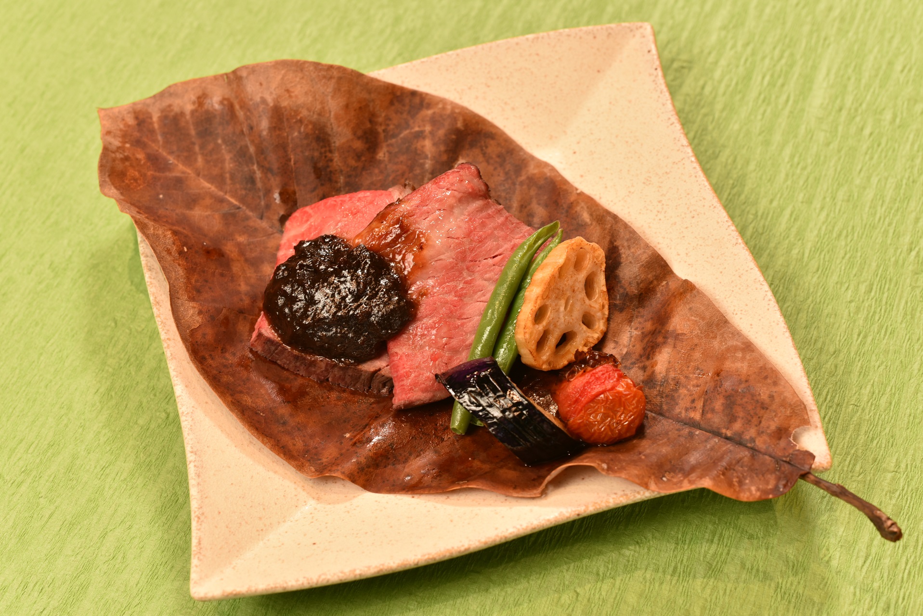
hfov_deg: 39.6
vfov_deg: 27.0
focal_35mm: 50
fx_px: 1282
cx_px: 462
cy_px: 308
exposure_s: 1/10
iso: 100
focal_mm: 50
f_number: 8
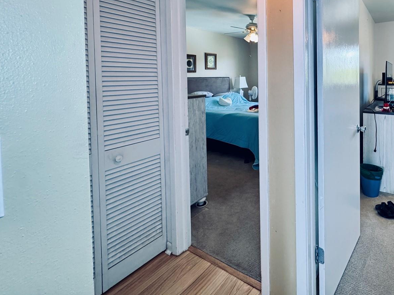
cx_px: 266
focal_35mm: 19
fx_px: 216
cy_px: 96
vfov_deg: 66.6
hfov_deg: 81.6
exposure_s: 1/60
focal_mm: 2.22
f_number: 2.2
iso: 250
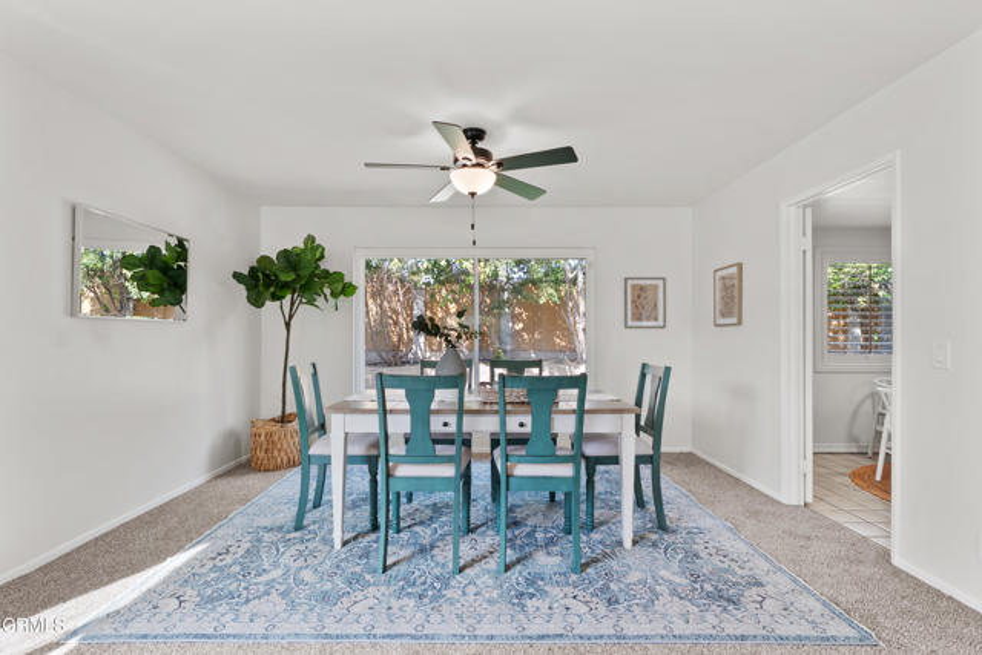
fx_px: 437
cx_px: 491
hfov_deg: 96.7
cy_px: 328
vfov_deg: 73.8
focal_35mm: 16
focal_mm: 16
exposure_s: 1/3
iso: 250
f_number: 9
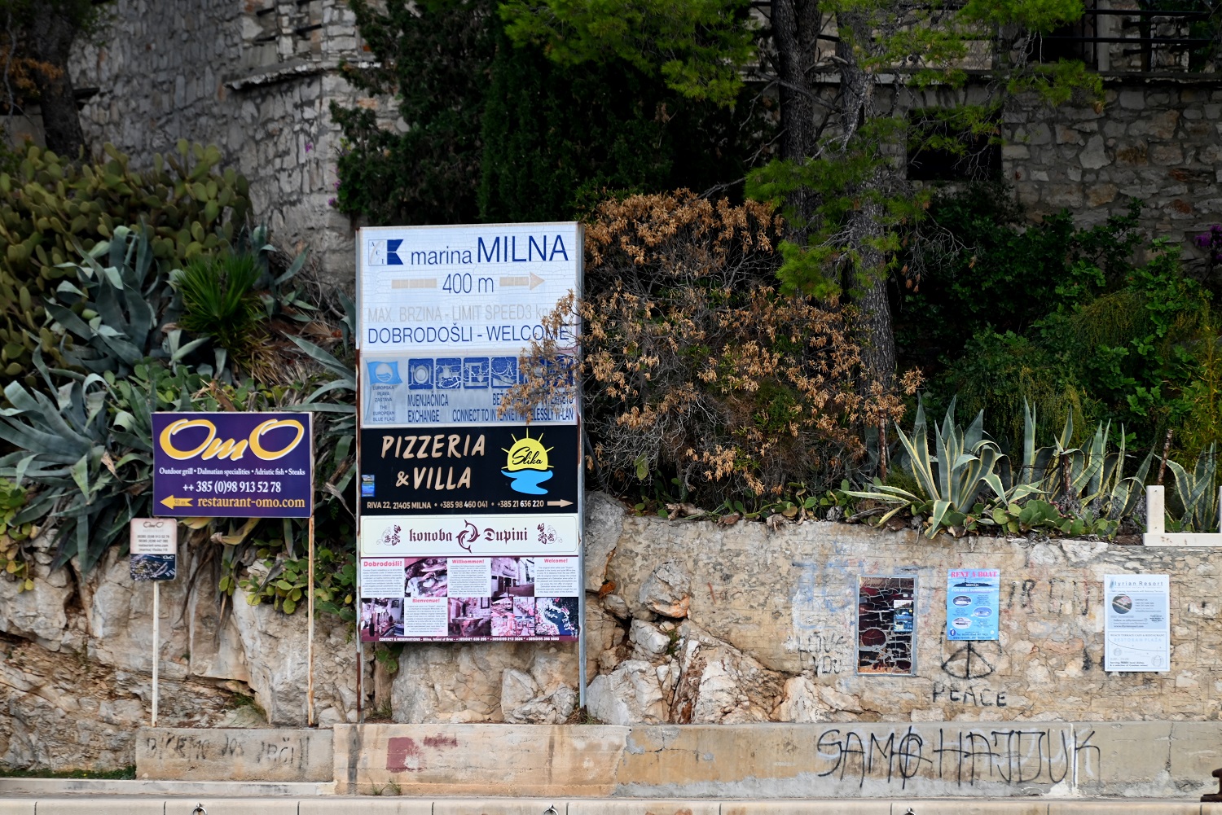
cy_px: 408
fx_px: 10186
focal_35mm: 300
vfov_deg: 4.6
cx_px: 611
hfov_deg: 6.9
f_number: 5.6
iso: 400
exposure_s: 1/1000
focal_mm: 300
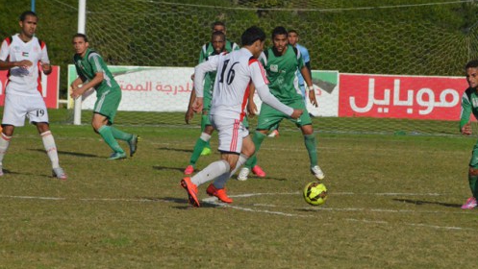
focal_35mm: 473
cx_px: 239
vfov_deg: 2.6
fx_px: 5997
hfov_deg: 4.6
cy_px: 140
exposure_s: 1/8000
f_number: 11
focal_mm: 300
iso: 5000
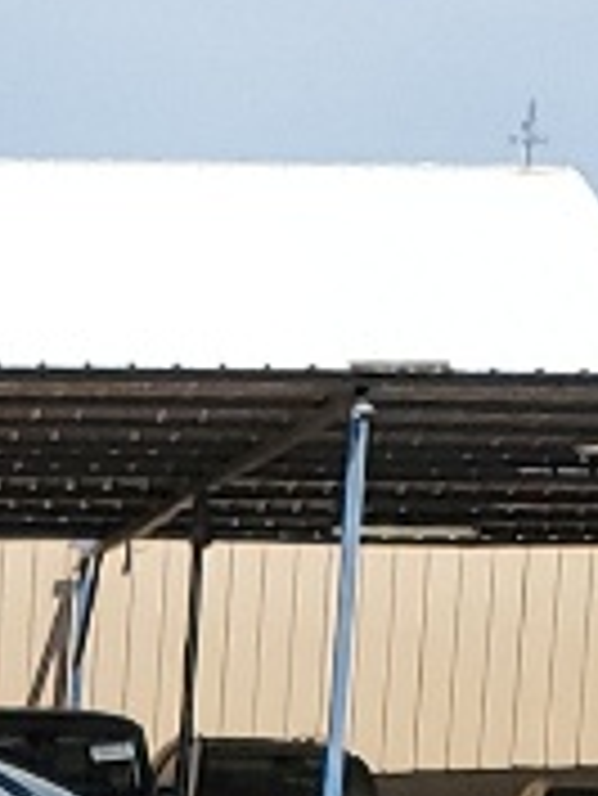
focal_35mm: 235
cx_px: -881
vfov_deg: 7.6
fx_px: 5406
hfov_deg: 6.0
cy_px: 2127
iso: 50
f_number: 1.5
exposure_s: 1/3333
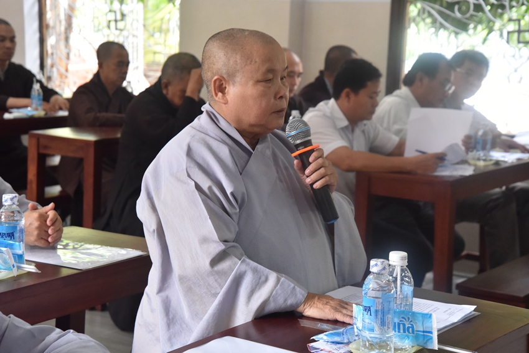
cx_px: 264
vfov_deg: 17.1
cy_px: 176
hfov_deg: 25.4
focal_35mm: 80
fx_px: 1176
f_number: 9
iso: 5000
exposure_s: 1/80
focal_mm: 80
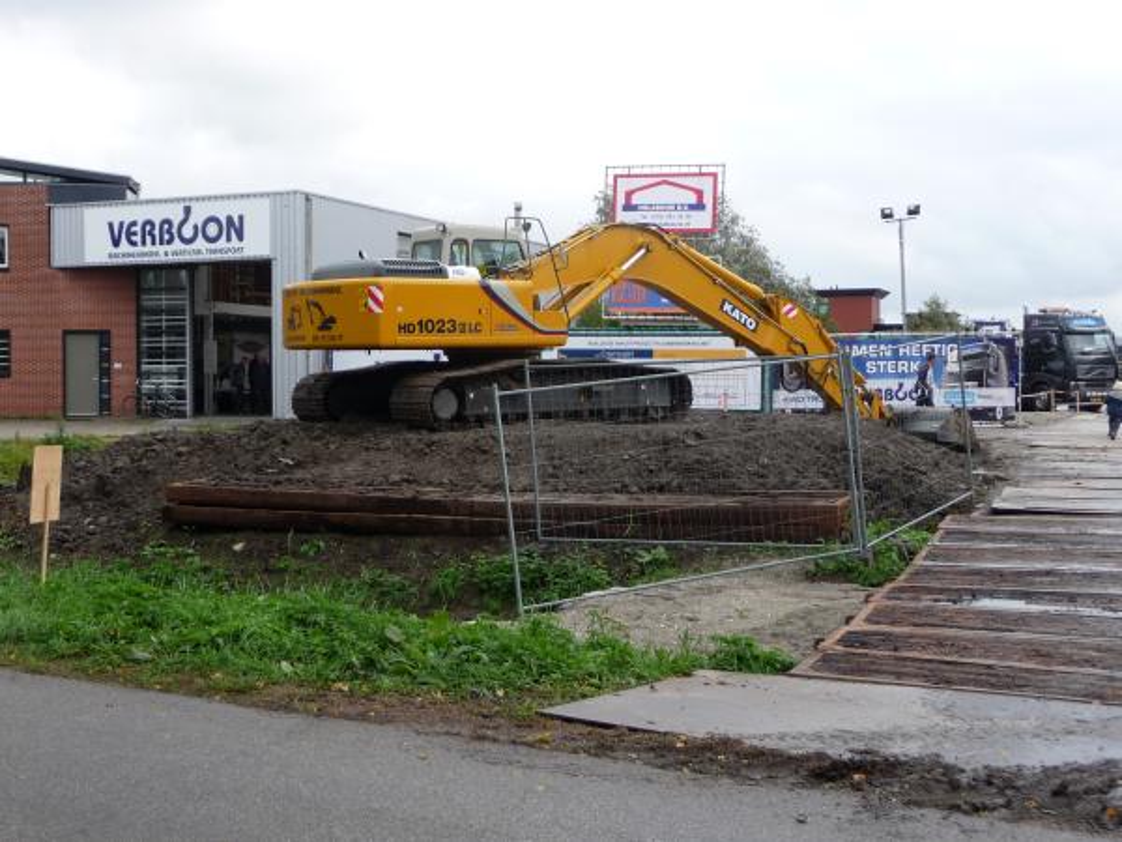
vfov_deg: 32.2
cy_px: 421
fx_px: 1459
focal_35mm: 45
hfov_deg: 42.1
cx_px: 561
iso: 100
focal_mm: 7.6
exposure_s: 1/200
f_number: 4.1
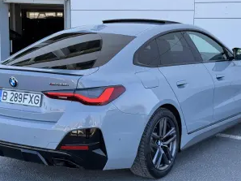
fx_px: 403
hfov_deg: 33.3
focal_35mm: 58
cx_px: 118
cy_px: 98
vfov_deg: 25.2
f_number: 1.78
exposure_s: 1/828
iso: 64
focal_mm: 6.76
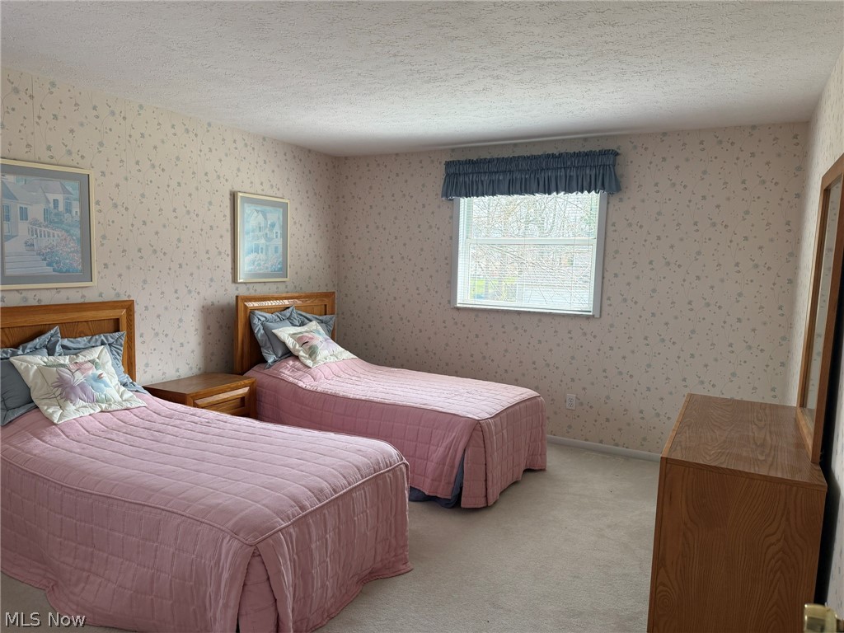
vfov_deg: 56.8
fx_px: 585
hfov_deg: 71.6
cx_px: 422
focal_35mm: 24
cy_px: 316
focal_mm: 6.76
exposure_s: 1/231
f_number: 1.78
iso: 125
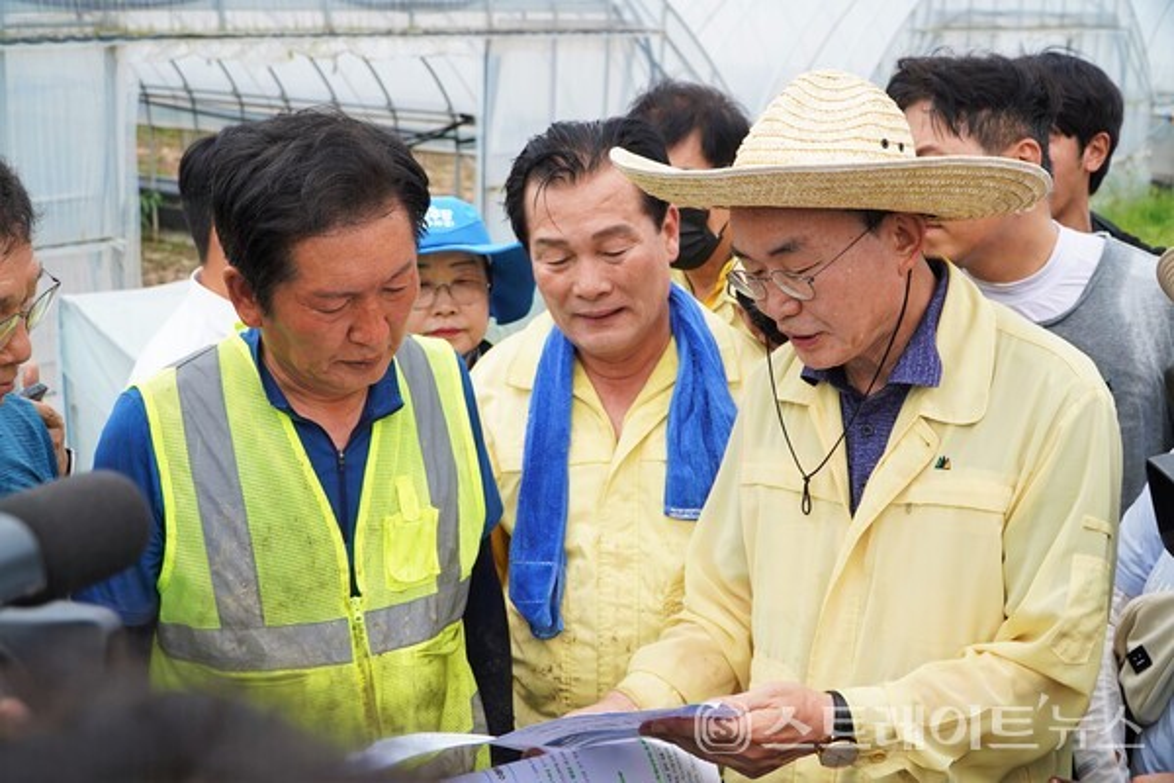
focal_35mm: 42
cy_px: 392
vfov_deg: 31.9
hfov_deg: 46.4
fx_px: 1370
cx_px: 587
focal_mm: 28
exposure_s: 1/640
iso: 250
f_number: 5
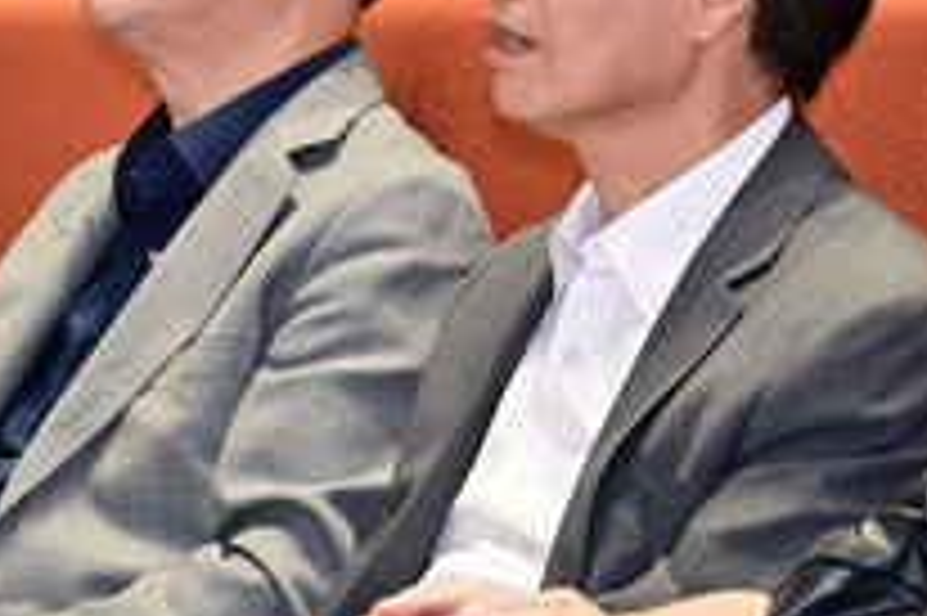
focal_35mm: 350
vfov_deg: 3.9
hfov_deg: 5.9
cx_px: 76
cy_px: 101
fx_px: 9005
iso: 1000
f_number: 4
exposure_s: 1/60
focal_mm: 120
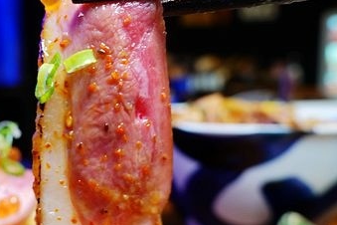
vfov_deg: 29.2
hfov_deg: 41.6
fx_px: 431
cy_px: 135
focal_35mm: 46
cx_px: 88
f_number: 2.8
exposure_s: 1/30
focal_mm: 9
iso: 320
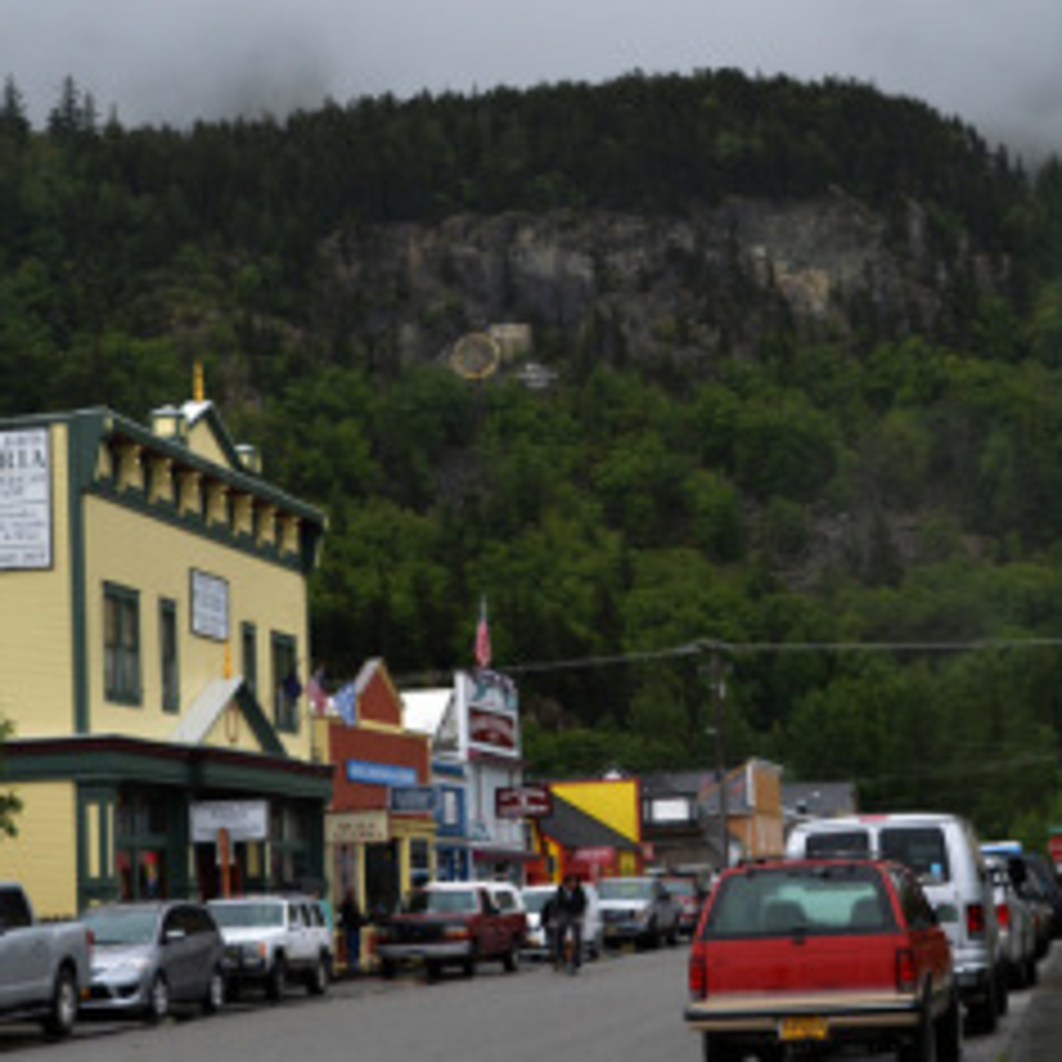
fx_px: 2811
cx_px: 580
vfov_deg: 21.4
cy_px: 565
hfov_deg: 21.4
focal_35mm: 81
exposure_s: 1/200
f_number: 7.1
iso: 200
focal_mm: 30
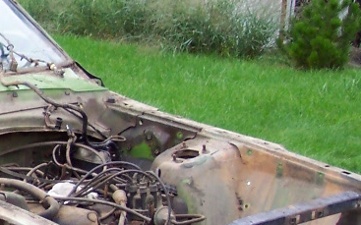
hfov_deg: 17.0
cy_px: 190
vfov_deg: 11.4
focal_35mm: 114
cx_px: -133
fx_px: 1121
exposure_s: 1/250
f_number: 2.8
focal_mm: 8
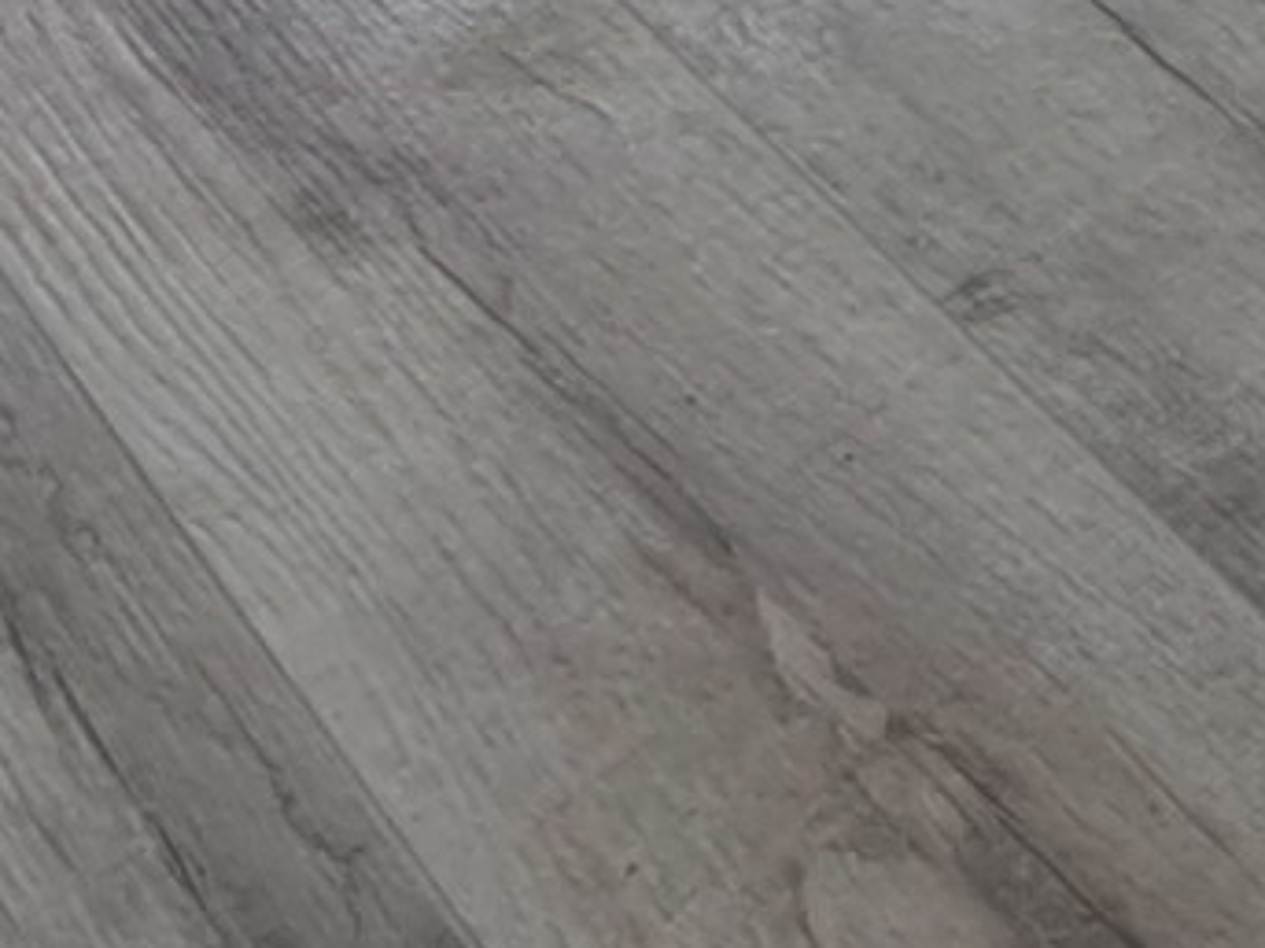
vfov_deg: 10.1
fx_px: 3544
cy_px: -2099
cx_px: 2095
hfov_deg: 17.4
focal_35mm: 97
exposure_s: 1/50
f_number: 2.2
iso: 50
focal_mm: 1.74
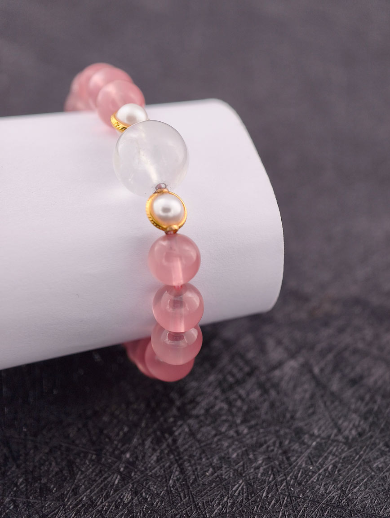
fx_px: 1274
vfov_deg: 23.0
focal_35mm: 85
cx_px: 195
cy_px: 259
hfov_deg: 17.4
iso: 125
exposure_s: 1/160
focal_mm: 22.48
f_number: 2.67
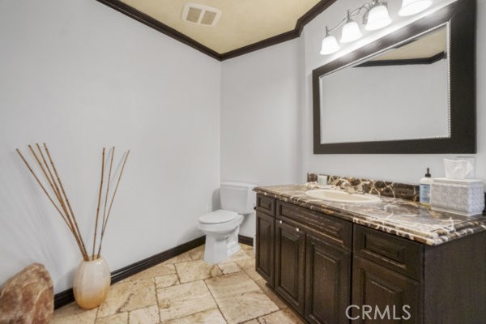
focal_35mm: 15
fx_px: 202
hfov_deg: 100.4
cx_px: 243
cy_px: 162
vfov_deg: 77.3
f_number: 10
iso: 6400
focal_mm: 10
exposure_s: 1/30
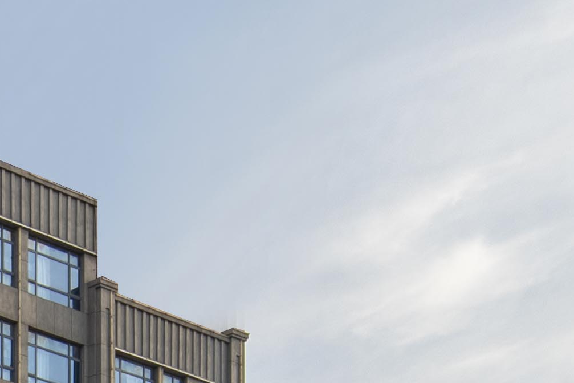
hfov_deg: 15.3
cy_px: 269
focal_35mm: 118
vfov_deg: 11.6
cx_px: -411
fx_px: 1881
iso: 250
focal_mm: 17
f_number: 11
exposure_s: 1/640
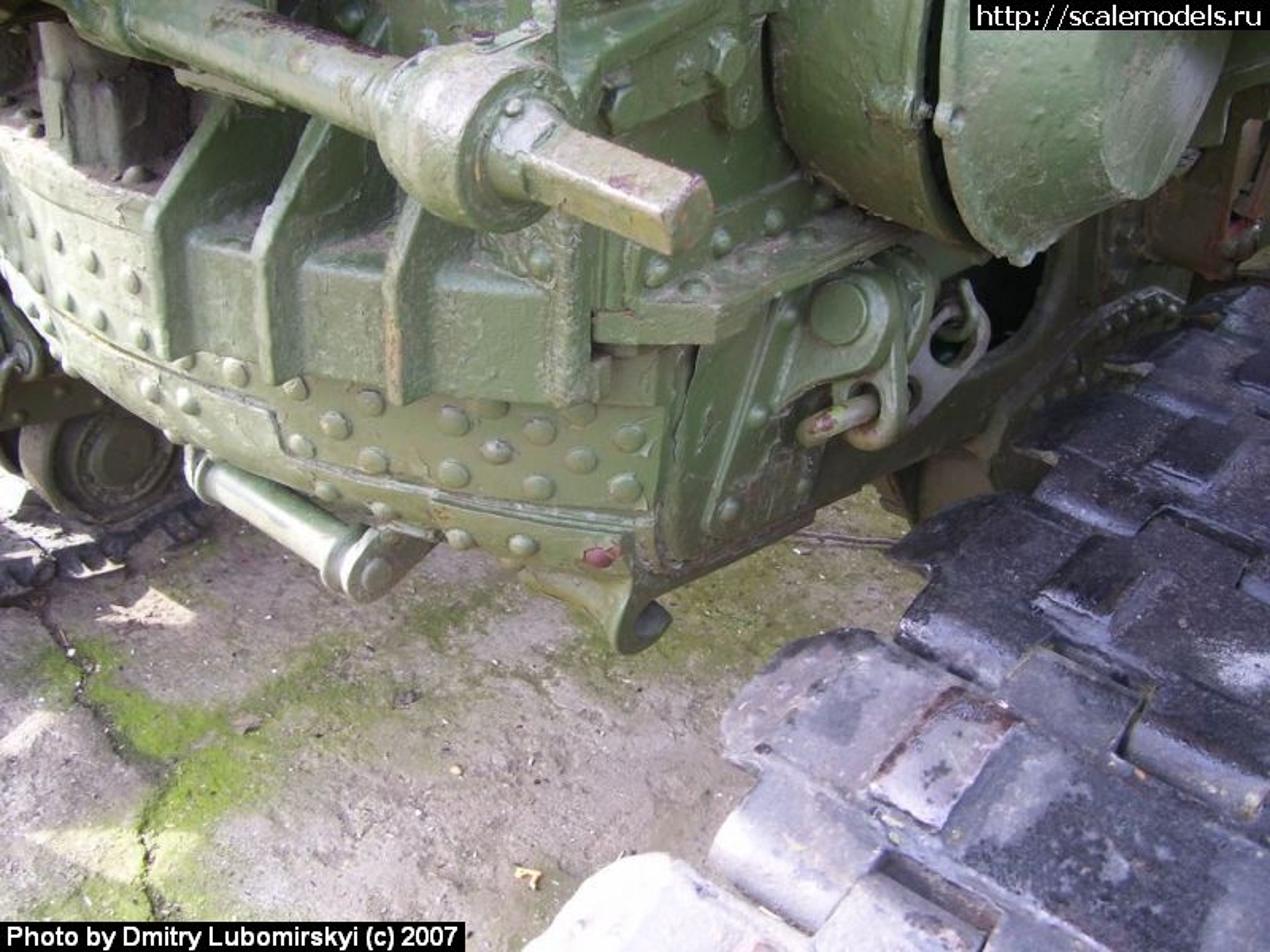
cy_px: 476
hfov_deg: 50.1
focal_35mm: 37
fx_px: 1357
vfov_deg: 38.7
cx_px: 635
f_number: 2.7
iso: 80
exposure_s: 1/60
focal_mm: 6
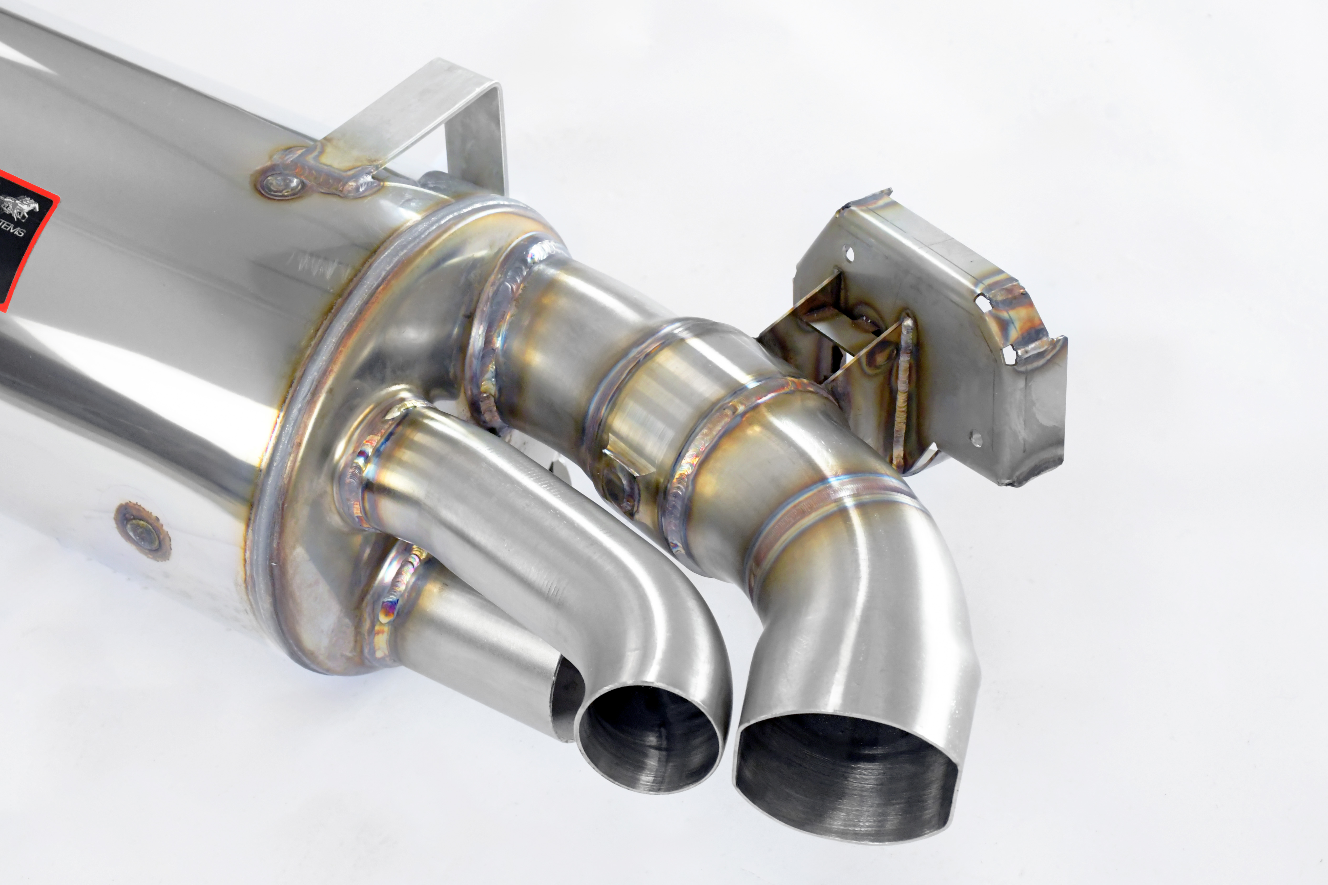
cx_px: 664
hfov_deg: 26.0
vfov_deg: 17.5
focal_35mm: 78
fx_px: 2877
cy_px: 442
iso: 4000
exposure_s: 1/200
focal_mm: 52
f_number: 10
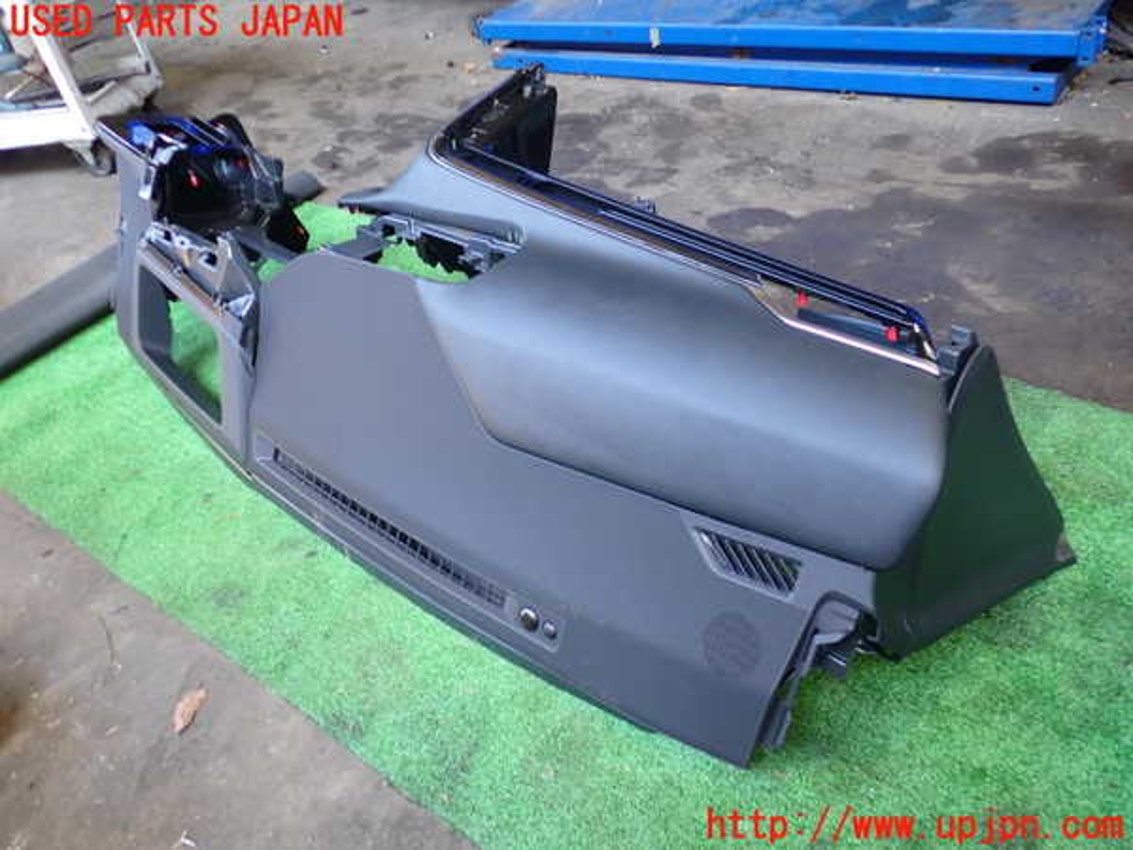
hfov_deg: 60.0
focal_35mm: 30
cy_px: 425
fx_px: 982
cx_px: 566
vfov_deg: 46.8
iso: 200
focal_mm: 5.4
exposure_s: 1/40
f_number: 2.3
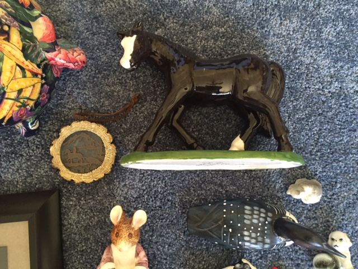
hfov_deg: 61.7
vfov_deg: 48.2
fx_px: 300
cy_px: 134
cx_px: 179
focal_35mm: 29
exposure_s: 1/30
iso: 160
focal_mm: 4.15
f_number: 2.2
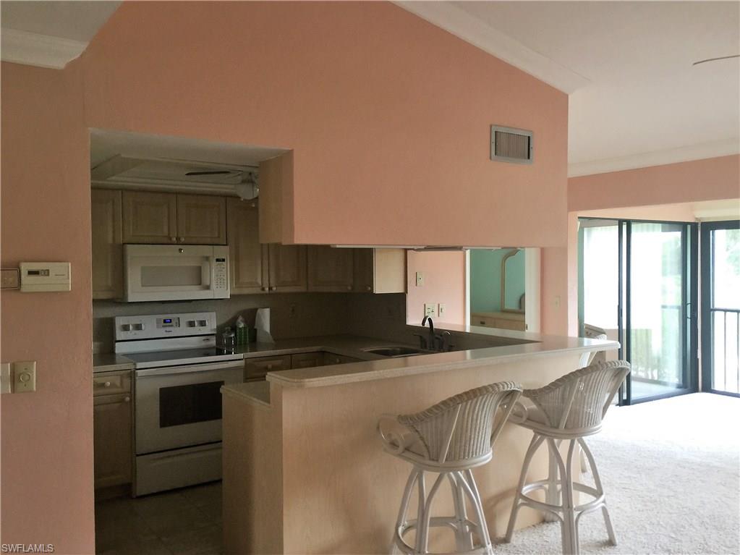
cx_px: 370
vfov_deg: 48.2
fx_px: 620
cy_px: 278
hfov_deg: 61.7
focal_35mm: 29
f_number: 2.2
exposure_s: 1/30
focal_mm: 4.15
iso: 40
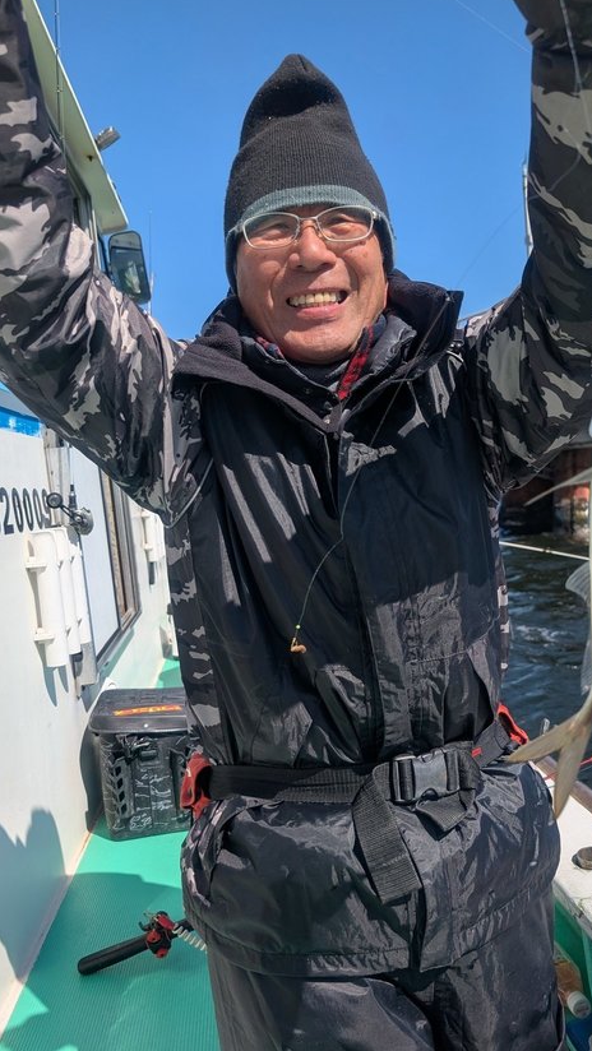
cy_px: 513
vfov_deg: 69.8
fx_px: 753
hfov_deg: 42.9
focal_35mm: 27
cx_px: 305
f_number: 1.68
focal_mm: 6.9
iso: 20
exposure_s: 1/1250
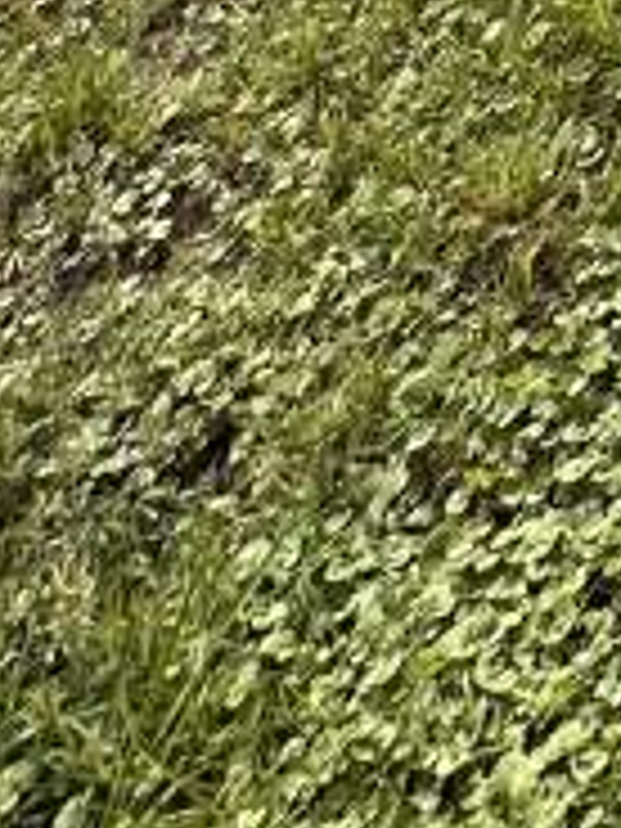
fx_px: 2201
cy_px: -1692
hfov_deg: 12.2
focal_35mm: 92
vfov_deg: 11.3
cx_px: 1568
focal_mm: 2.22
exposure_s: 1/903
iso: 40
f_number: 2.2
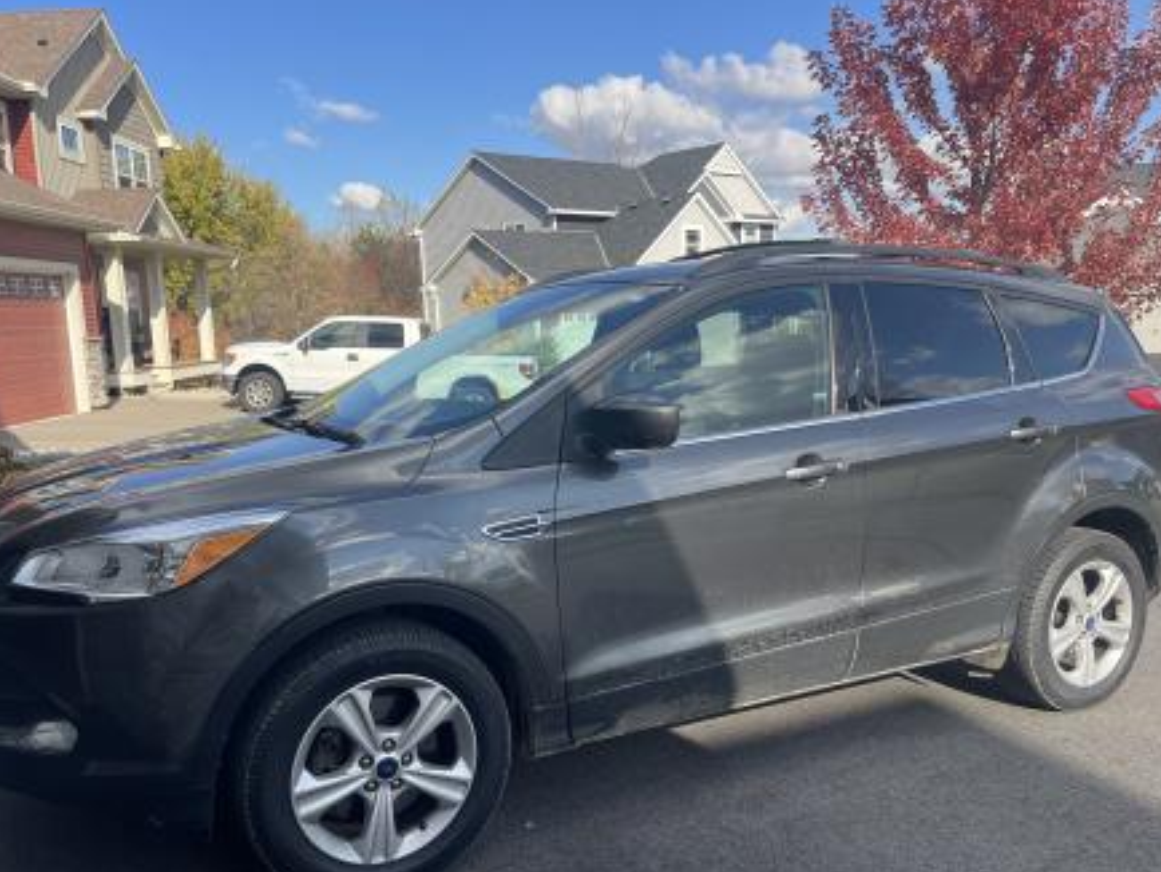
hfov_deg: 61.6
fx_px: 973
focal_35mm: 29
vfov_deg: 48.2
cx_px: 562
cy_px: 492
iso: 32
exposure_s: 1/1715
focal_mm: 5.1
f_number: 1.6
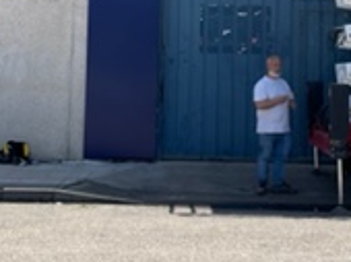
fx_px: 992
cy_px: -60
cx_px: 200
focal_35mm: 98
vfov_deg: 14.5
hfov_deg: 20.0
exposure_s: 1/2212
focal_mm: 4.2
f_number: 1.6
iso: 32
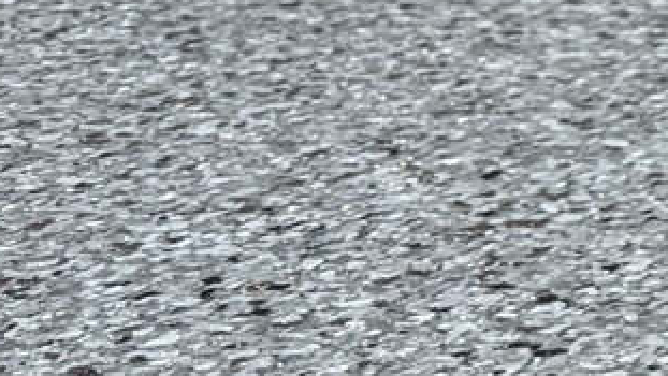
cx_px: 2152
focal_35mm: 172
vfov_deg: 7.1
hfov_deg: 9.3
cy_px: 107
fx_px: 3047
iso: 80
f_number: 1.78
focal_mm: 6.76
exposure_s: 1/527
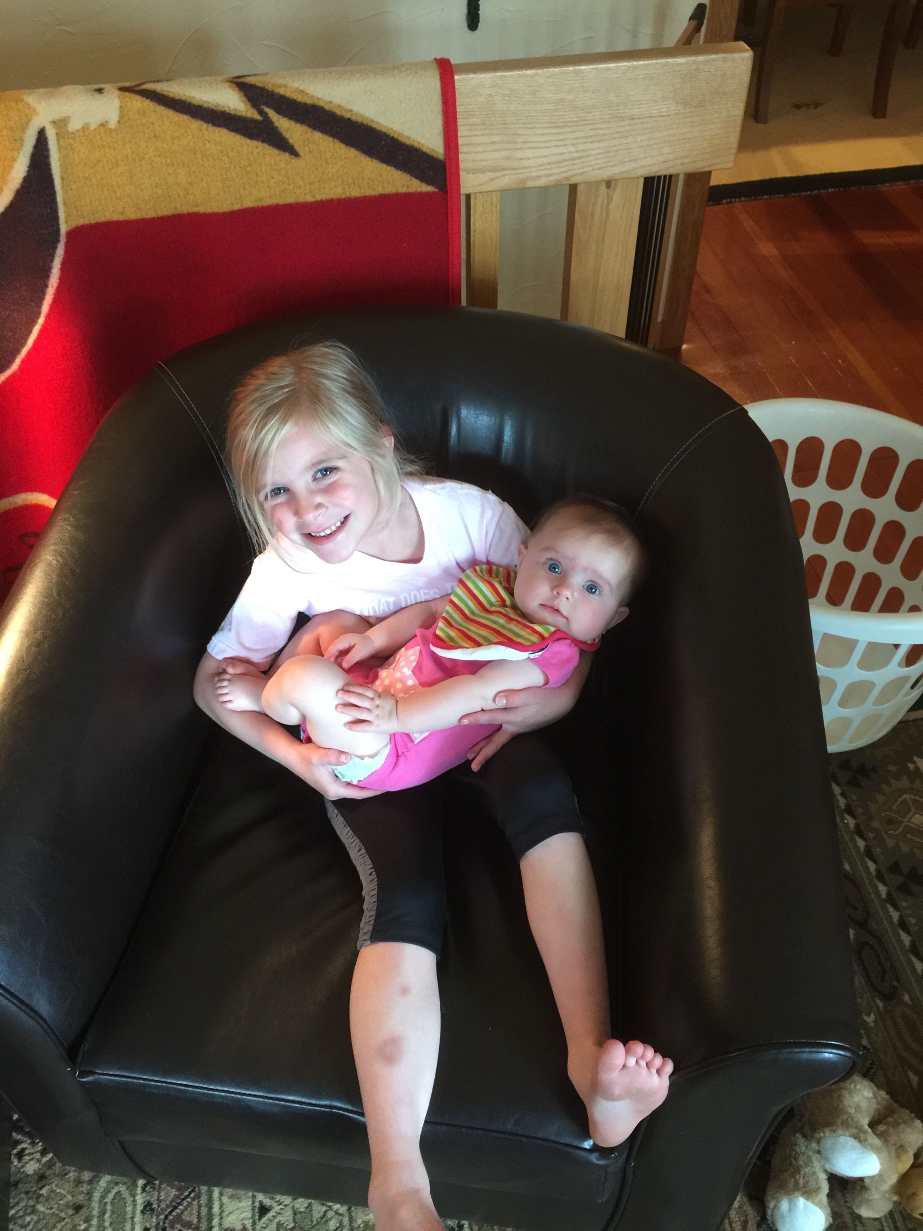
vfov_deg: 61.7
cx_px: 462
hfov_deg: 48.2
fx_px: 1031
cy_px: 616
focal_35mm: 29
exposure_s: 1/15
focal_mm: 4.15
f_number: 2.2
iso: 125
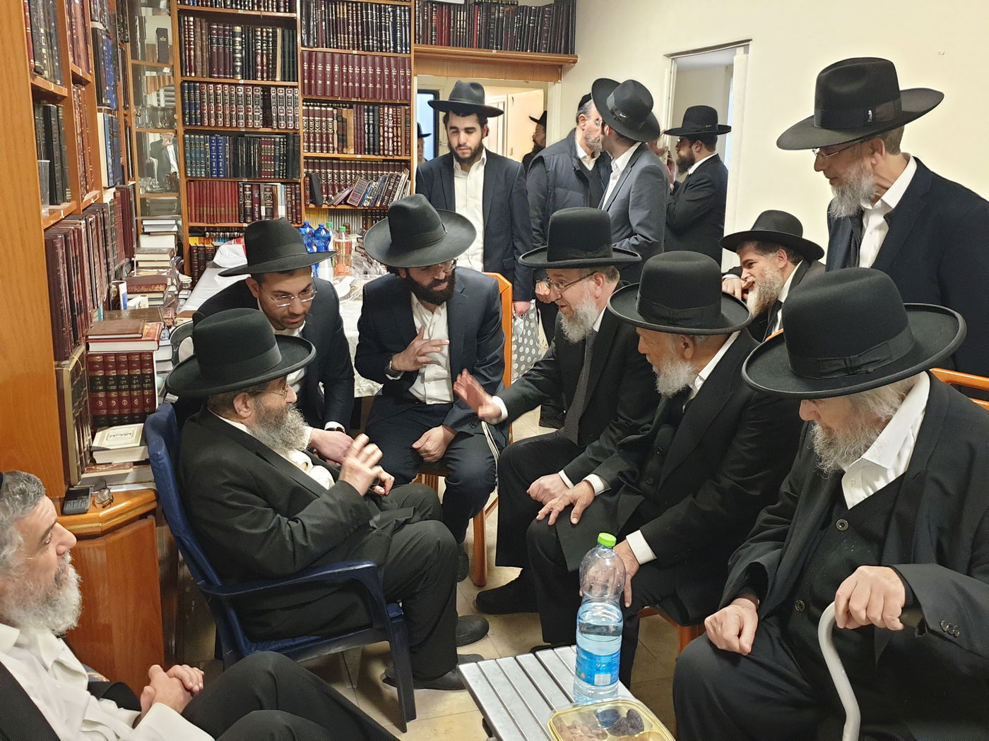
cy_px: 370
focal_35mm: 26
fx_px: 743
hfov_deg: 67.3
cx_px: 494
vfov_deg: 53.1
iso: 320
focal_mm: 4.3
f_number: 1.5
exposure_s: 1/50
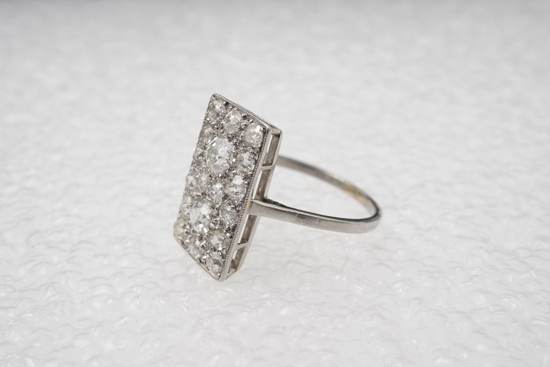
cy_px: 184
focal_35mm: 45
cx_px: 275
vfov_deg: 29.9
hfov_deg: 43.6
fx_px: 687
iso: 500
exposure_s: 1/100
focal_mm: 30
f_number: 22
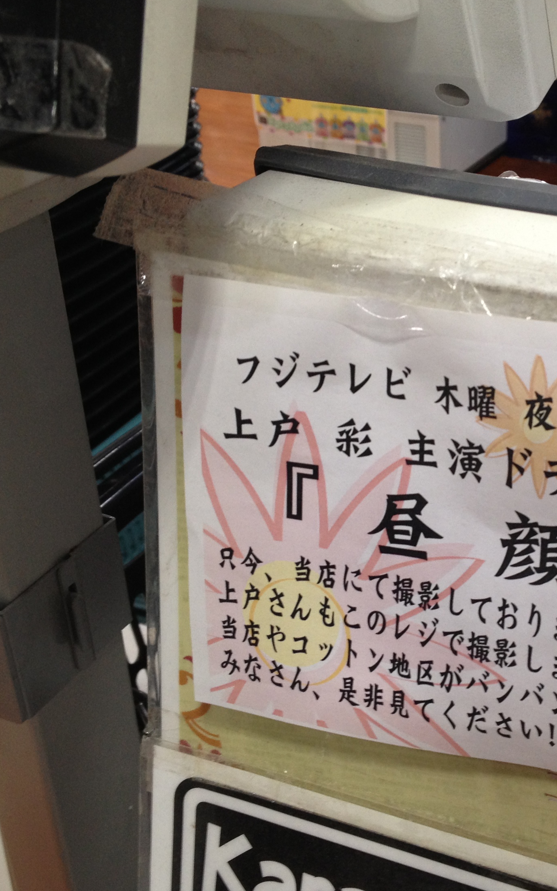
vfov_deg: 36.9
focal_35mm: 55
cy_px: 458
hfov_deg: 23.1
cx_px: 463
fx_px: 1336
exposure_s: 1/20
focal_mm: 4.28
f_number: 2.4
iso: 80
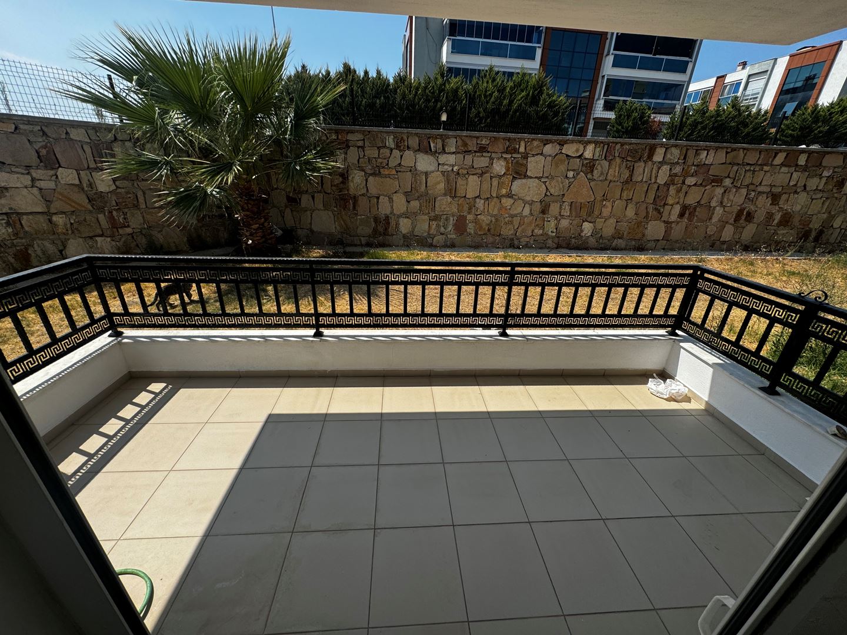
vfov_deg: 85.7
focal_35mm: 14
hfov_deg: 102.1
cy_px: 318
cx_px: 424
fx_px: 343
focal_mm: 2.22
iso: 40
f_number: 2.2
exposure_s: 1/1832
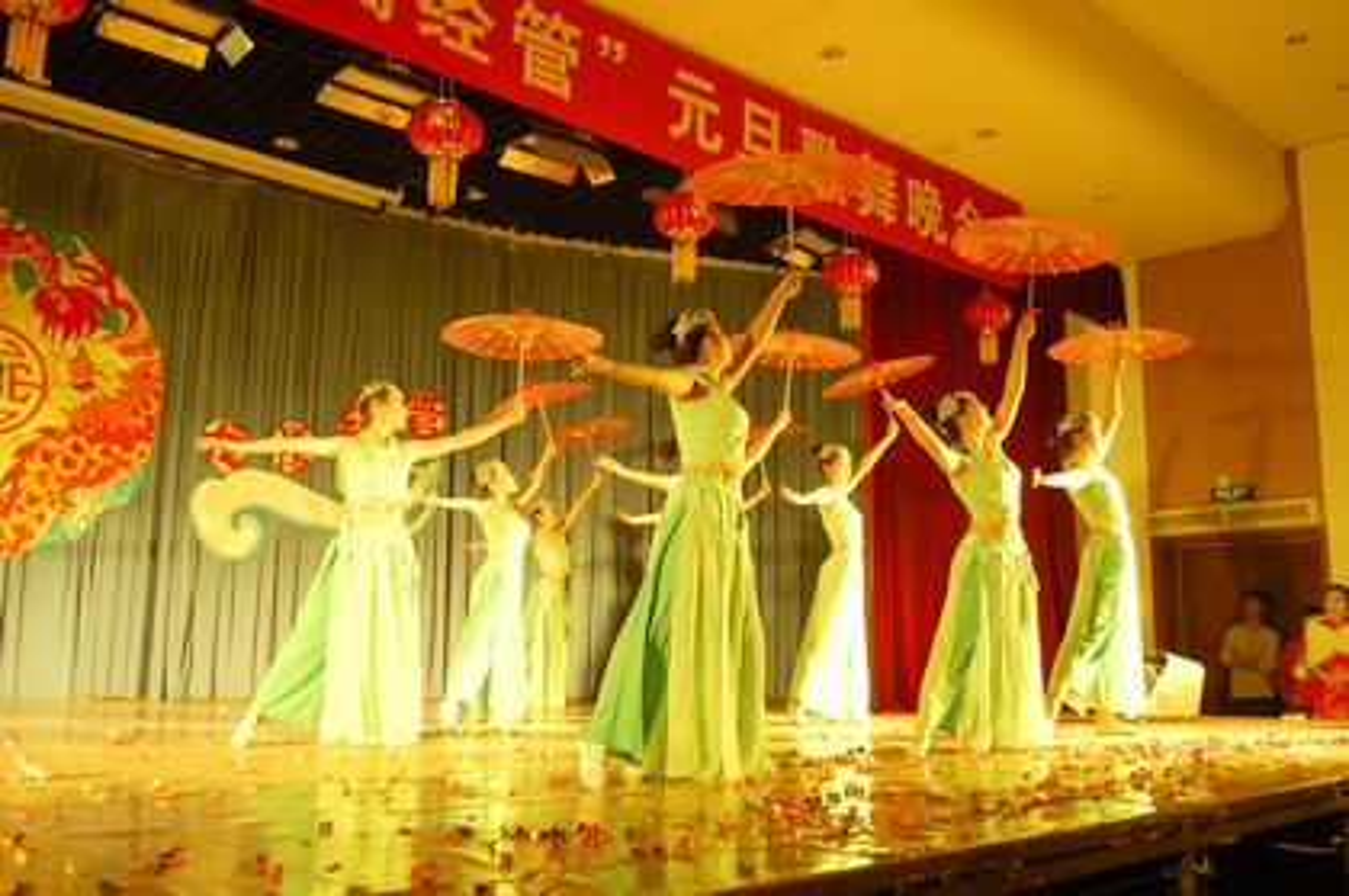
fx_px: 1235
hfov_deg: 57.3
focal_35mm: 33
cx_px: 674
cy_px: 448
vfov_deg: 39.9
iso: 800
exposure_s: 1/50
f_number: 3.8
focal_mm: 22
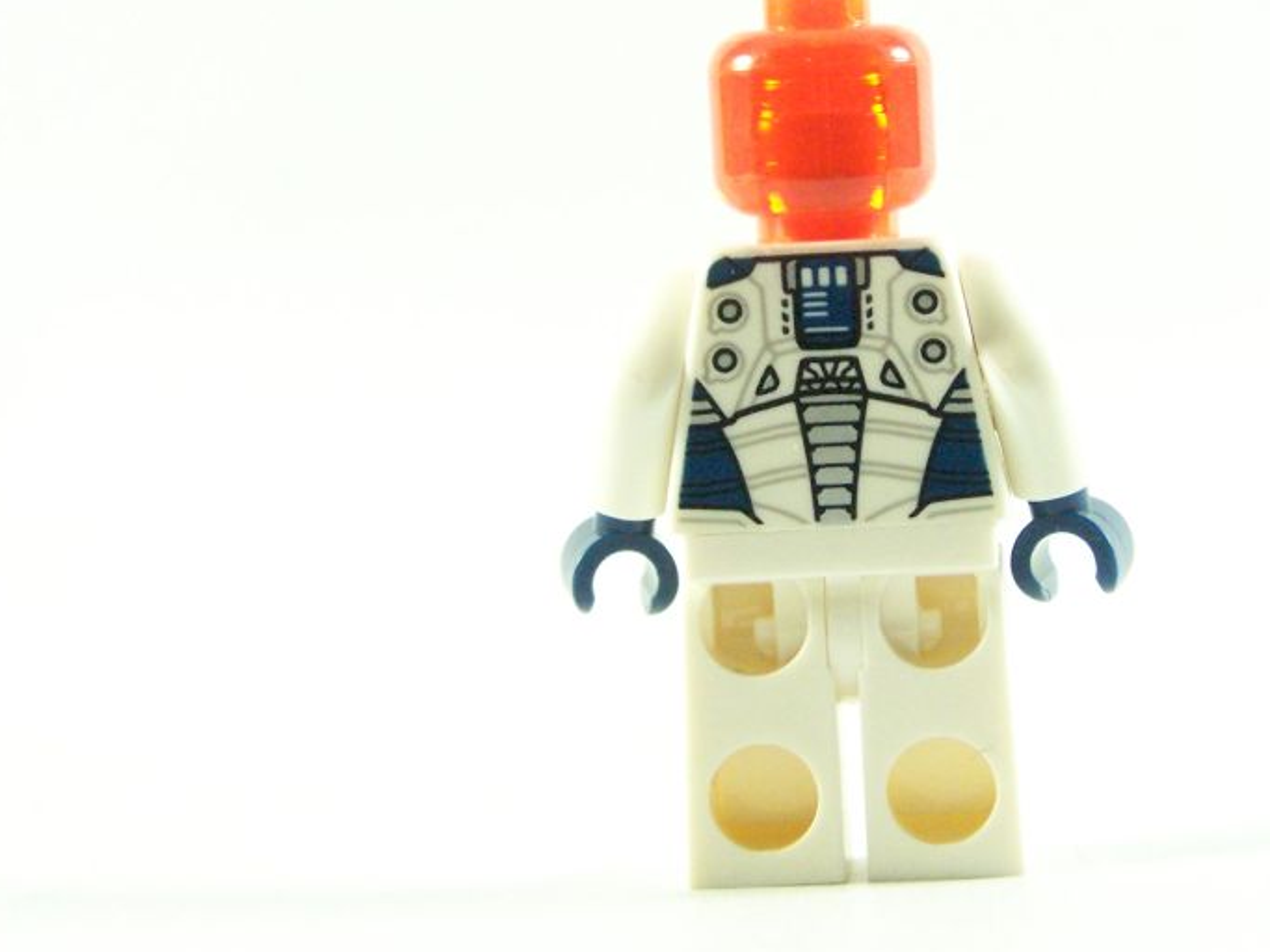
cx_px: 840
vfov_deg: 10.5
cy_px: 368
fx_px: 5172
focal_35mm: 141
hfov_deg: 14.0
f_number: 3.6
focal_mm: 15.6
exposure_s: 1/60
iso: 400
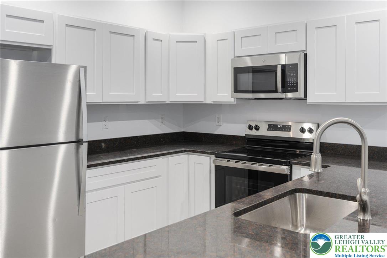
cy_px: 129
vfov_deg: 37.8
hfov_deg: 54.5
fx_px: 376
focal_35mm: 35
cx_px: 194
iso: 320
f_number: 7.1
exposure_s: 1/20
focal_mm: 35
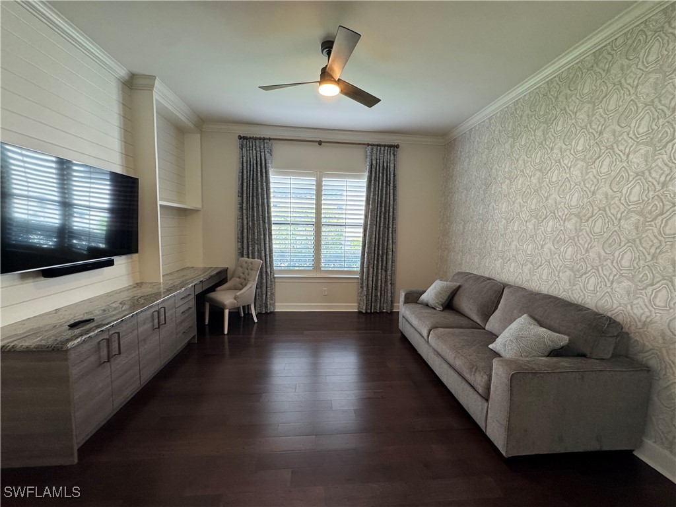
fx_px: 273
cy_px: 254
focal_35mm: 14
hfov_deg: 102.1
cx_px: 338
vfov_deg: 85.7
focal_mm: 2.22
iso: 250
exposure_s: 1/120
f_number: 2.2
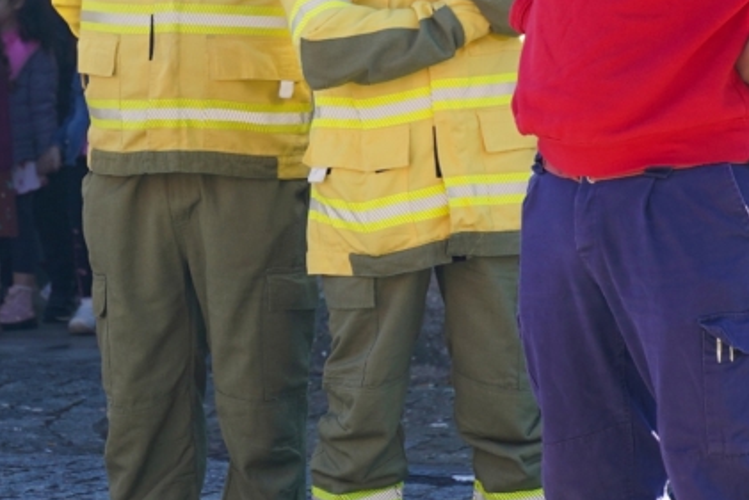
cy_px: 90
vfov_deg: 4.3
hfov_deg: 6.5
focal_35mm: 318
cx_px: 98
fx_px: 6618
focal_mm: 87
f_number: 5.6
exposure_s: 1/160
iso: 125
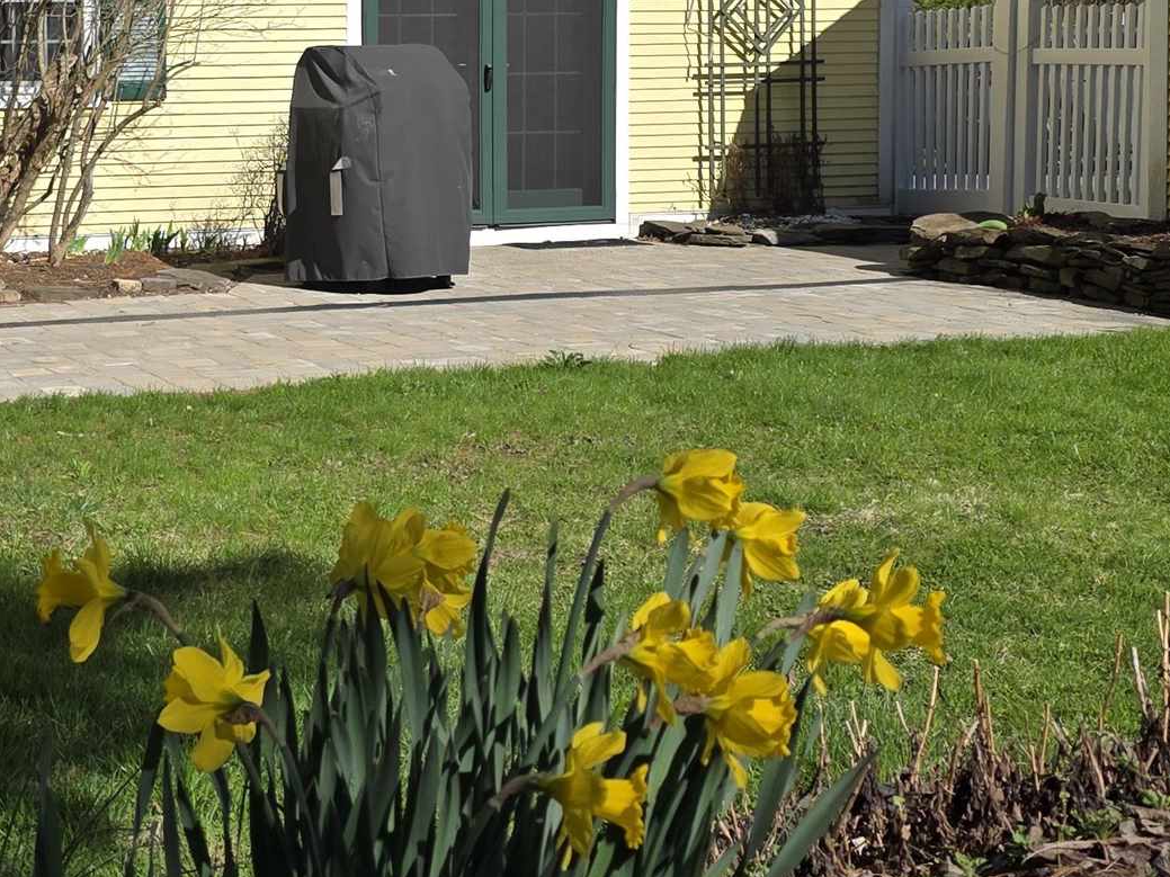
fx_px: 2298
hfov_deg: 27.6
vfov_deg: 21.4
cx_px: 142
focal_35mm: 68
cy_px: 215
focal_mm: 6.3
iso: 80
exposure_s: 1/7061
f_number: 1.7
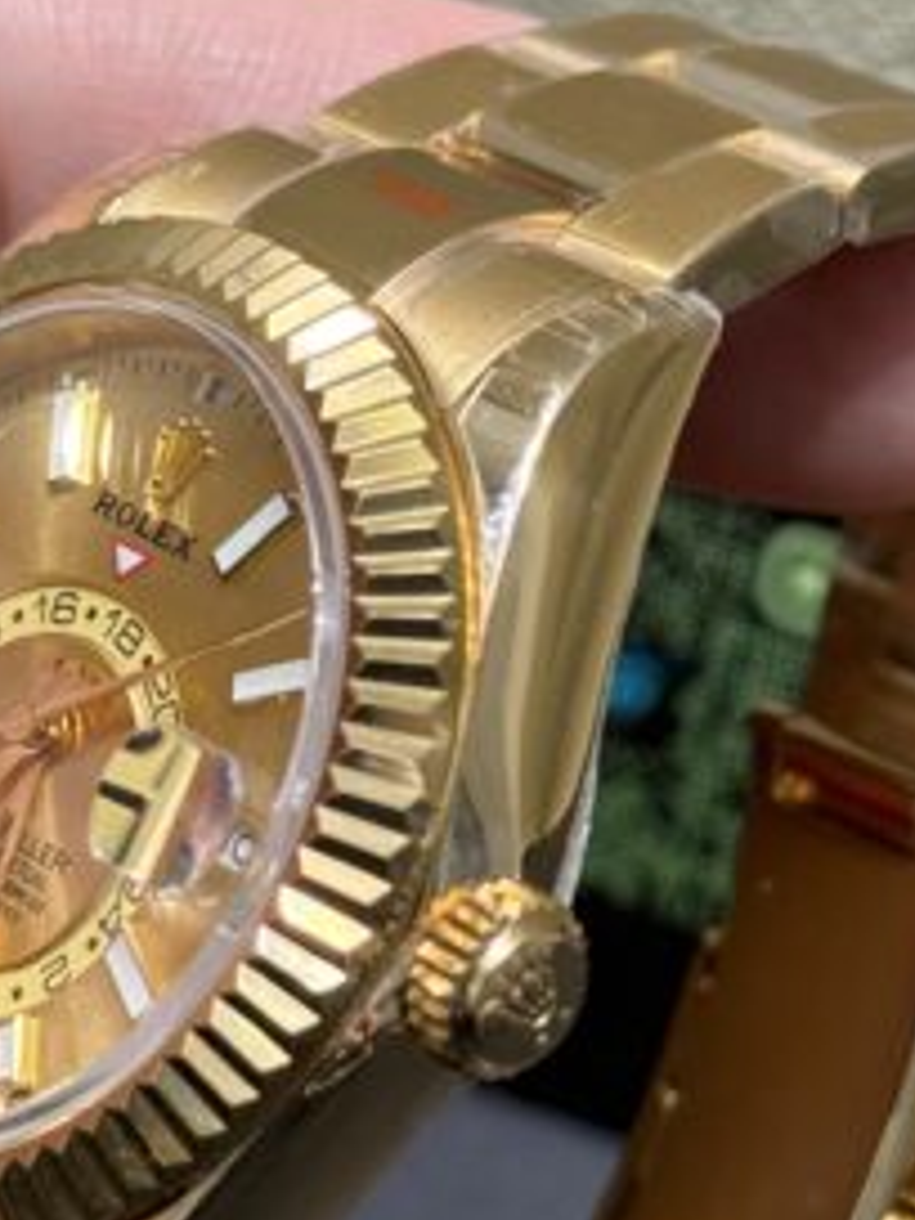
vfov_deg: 14.0
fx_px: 4969
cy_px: 803
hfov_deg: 10.5
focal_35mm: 141
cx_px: 431
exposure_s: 1/100
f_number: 1.78
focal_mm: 6.76
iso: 100
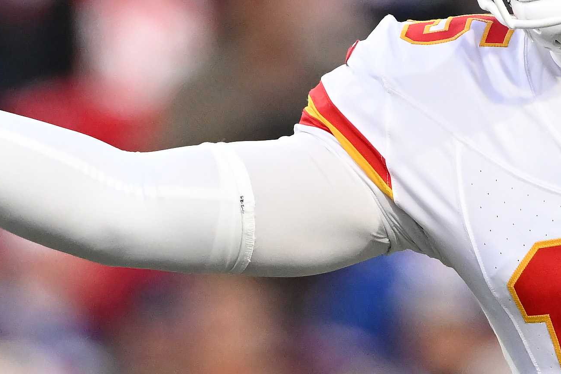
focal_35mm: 2553
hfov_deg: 0.8
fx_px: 39772
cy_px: 679
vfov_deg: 0.5
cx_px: 592
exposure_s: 1/2000
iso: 2500
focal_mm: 400
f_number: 4
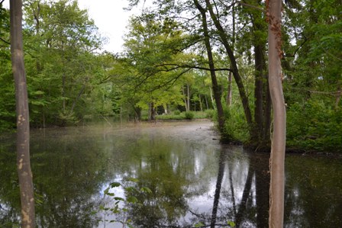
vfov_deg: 40.0
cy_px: 114
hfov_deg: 57.2
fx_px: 314
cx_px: 171
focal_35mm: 33
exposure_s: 1/200
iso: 100
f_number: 4.5
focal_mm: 22
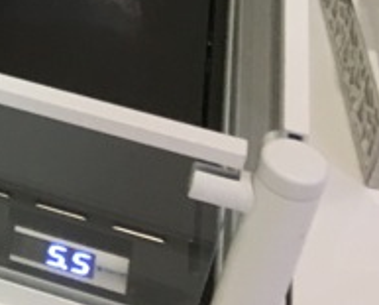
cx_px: -609
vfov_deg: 9.7
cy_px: -293
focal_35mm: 150
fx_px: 1685
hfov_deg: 10.5
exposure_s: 1/33
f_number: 2.2
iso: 125
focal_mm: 4.15
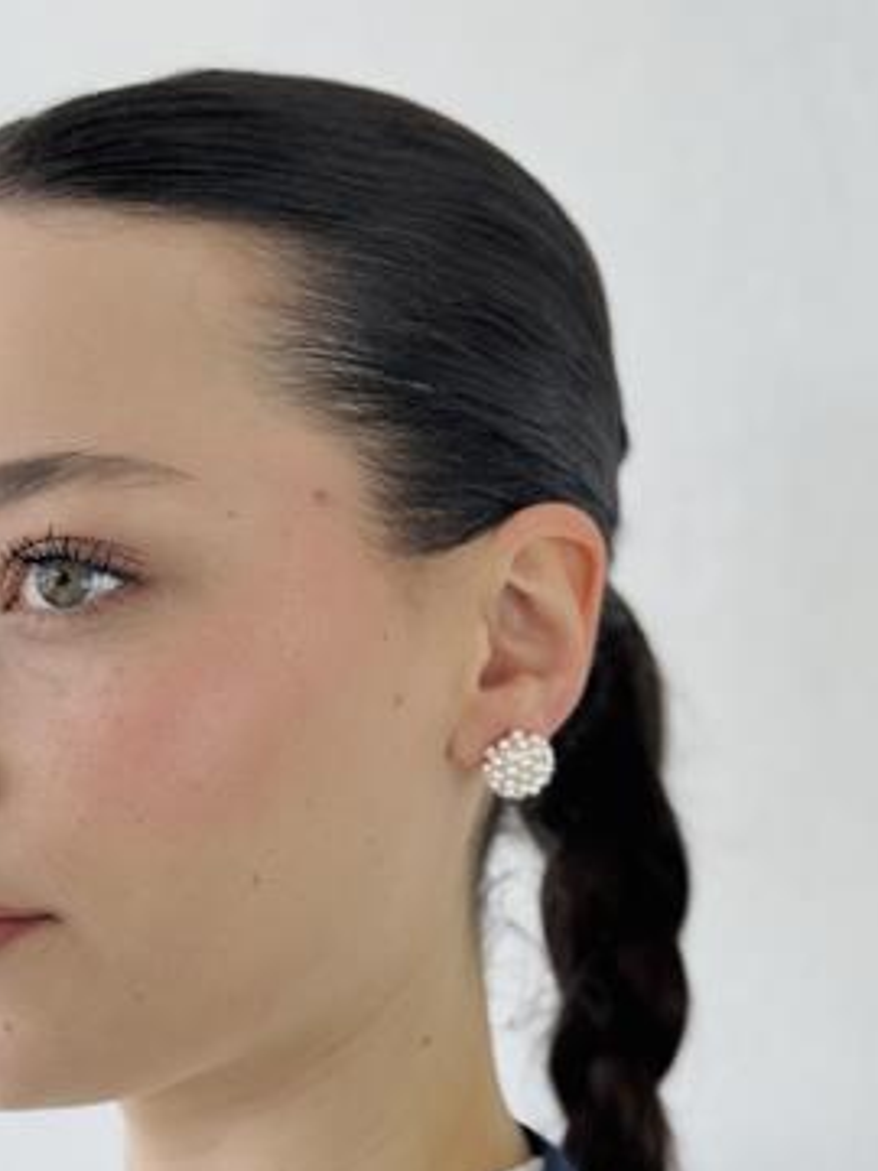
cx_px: 332
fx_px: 2401
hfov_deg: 20.7
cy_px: 753
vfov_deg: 27.3
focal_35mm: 71
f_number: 1.78
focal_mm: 6.76
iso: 50
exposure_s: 1/172
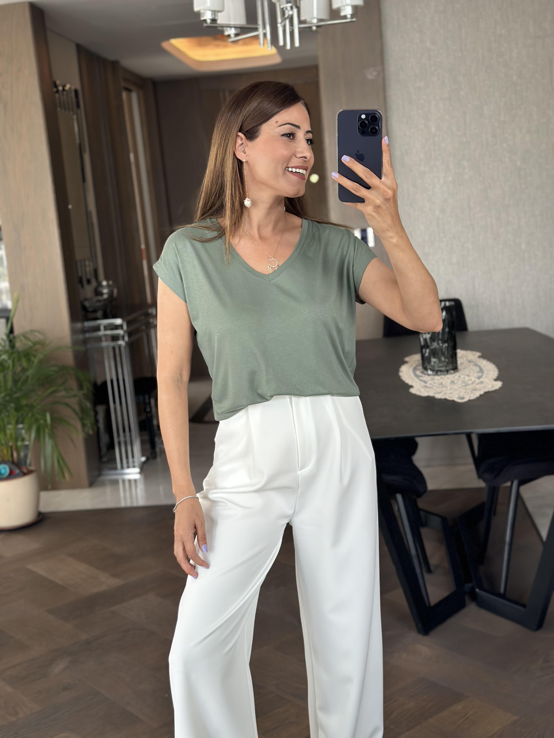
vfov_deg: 39.7
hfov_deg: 30.3
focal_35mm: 48
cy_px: 369
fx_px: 1024
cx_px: 277
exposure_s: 1/60
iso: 125
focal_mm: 6.86
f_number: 1.78
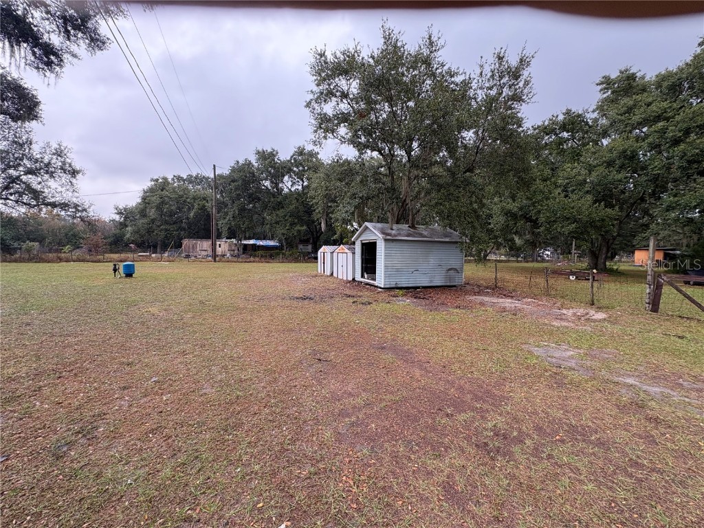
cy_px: 264
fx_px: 285
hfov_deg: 102.1
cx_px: 352
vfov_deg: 85.7
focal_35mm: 14
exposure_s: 1/140
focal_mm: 2.22
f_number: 2.2
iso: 80
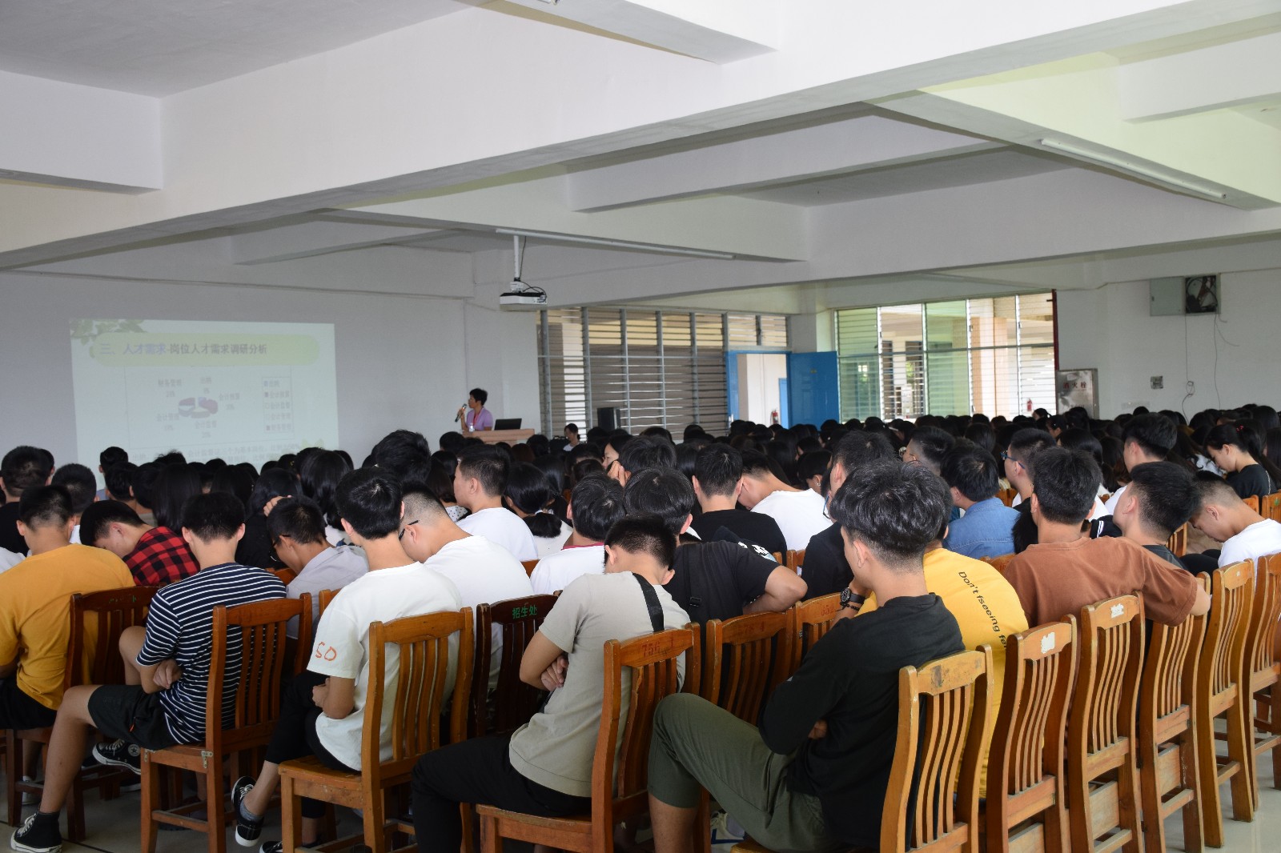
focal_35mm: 39
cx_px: 640
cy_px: 426
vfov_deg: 34.2
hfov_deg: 49.6
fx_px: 1387
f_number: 5.6
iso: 500
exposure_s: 1/400
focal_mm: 26
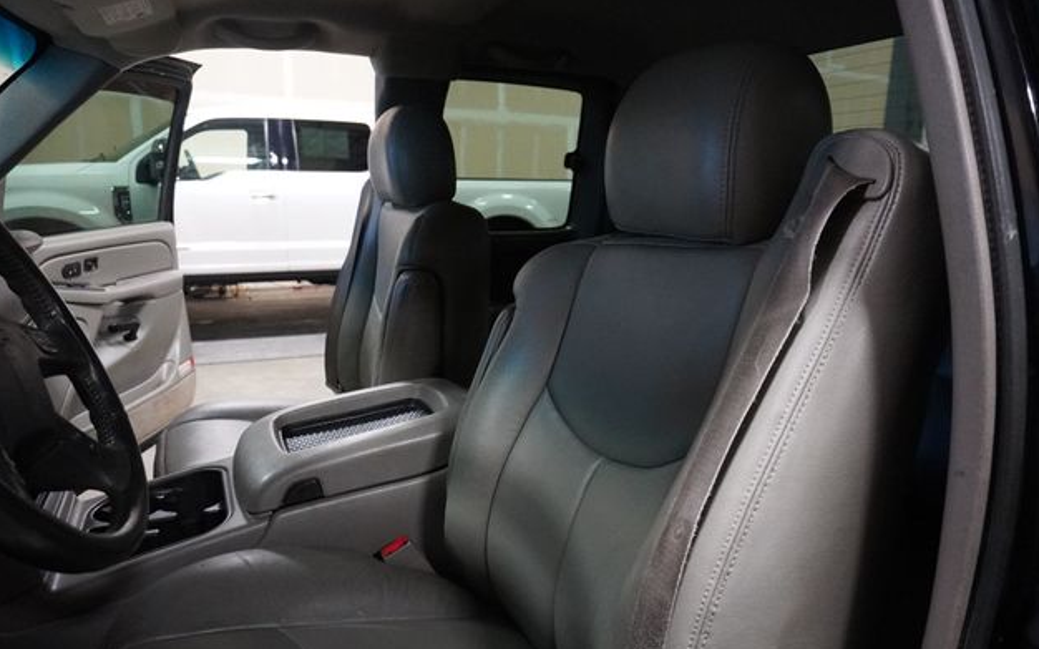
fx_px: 708
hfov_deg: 72.6
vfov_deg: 49.2
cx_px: 515
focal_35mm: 25
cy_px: 347
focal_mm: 16
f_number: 3.5
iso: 6400
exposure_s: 1/125
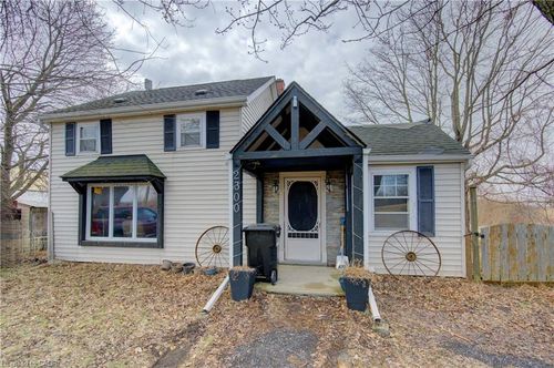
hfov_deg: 104.3
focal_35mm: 14
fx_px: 215
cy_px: 184
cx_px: 277
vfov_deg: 81.0
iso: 1600
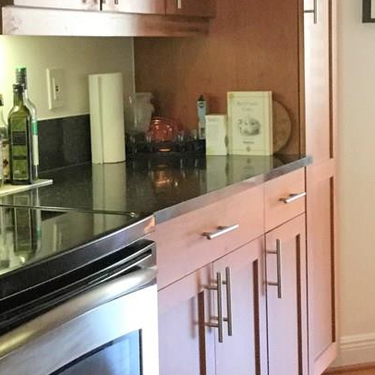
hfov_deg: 25.0
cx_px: 159
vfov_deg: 24.9
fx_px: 846
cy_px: 136
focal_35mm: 69
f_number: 2.4
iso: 200
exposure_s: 1/30
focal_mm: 3.3
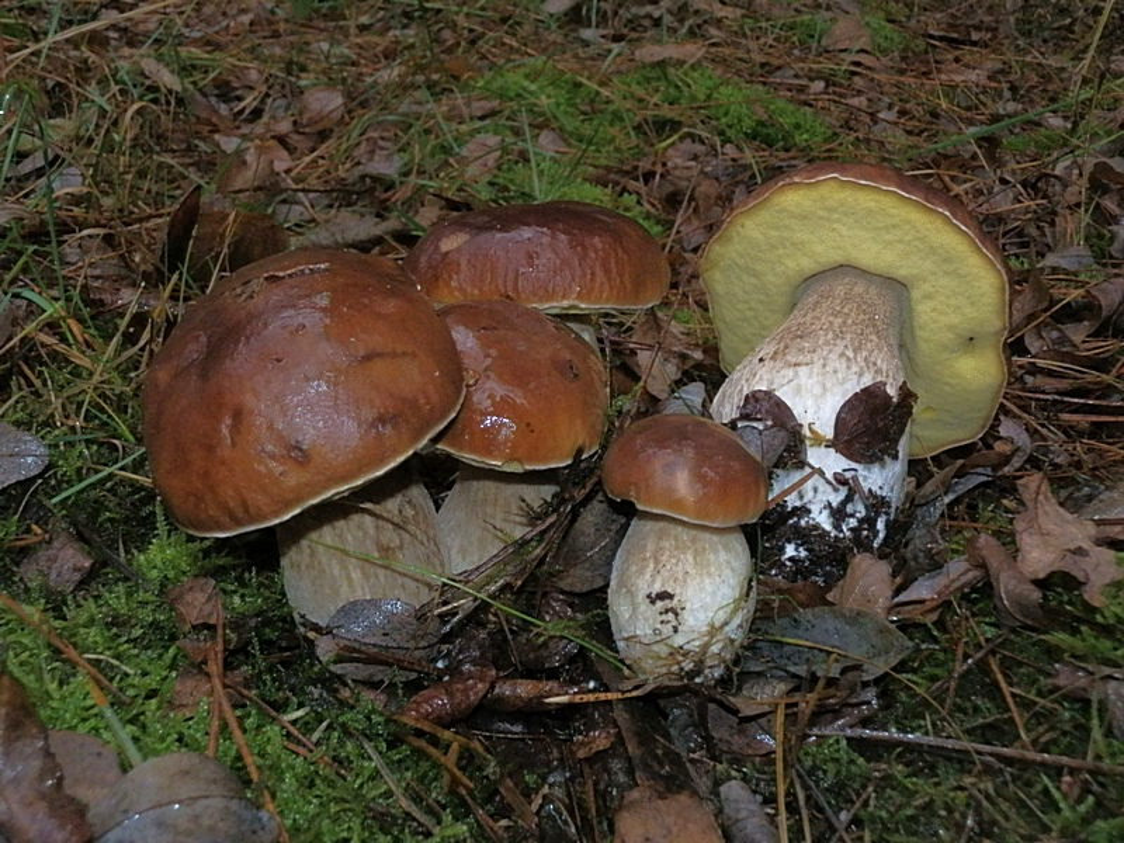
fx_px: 1201
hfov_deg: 50.1
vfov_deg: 38.7
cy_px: 422
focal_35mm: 37
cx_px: 562
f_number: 9.9
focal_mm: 6.7
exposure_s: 1/40
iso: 800
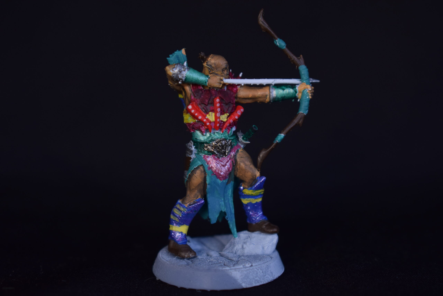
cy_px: 148
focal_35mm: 82
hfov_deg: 24.6
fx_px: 1015
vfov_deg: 16.6
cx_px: 222
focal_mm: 55
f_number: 5.6
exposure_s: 1/30
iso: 400
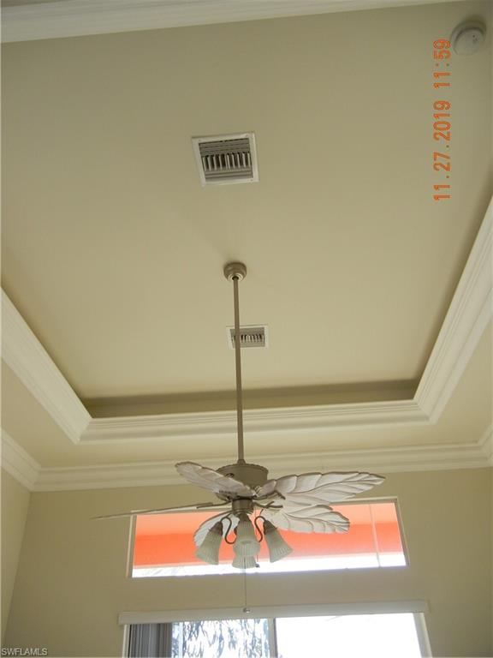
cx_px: 246
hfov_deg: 46.8
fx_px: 570
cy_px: 329
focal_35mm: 30
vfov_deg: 60.0
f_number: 3.5
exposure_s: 1/65.3
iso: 160
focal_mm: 5.4
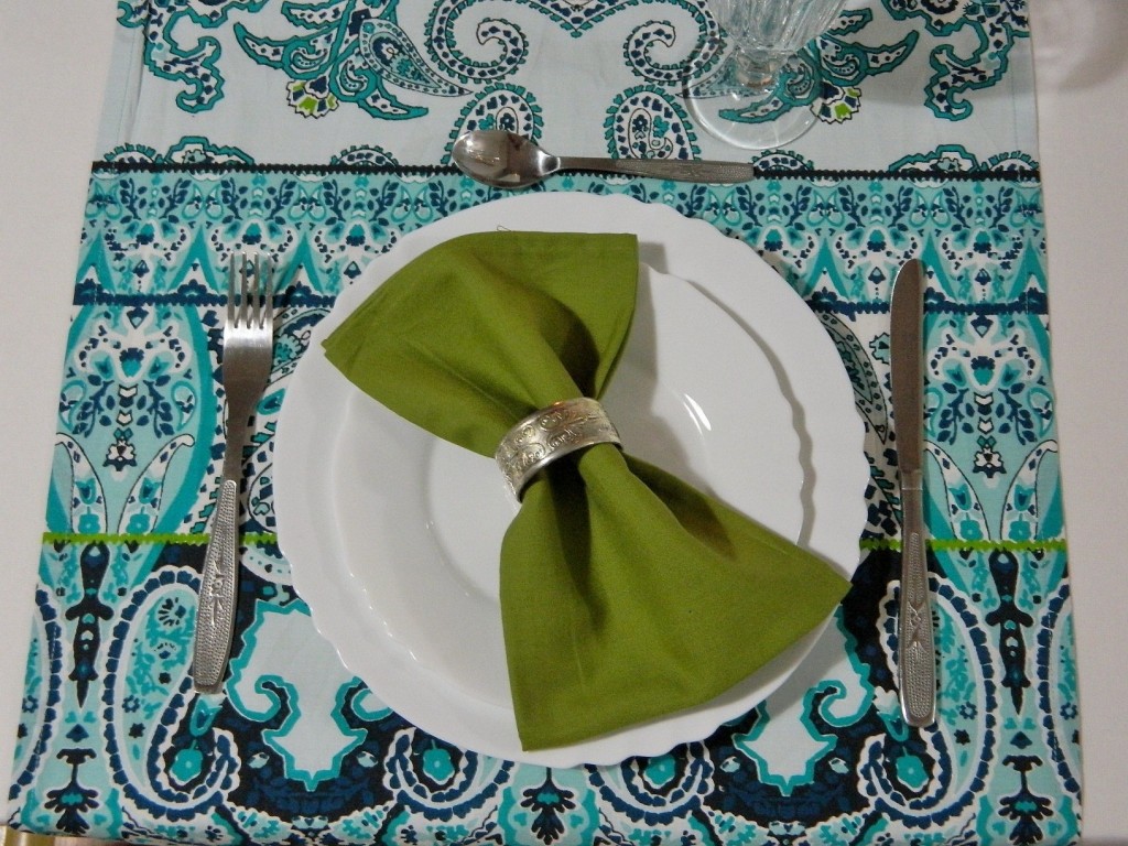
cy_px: 423
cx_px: 564
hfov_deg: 40.4
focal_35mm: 47
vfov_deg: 30.9
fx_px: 1532
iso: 400
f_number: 3.6
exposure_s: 1/20
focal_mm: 8.4
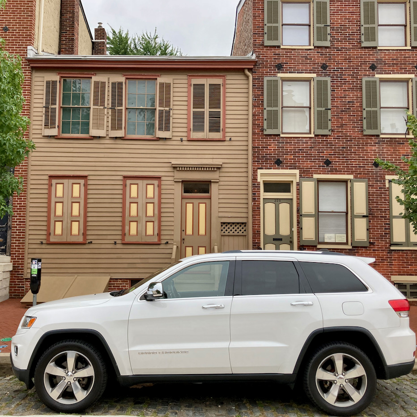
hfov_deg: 48.4
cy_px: 208
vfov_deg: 48.5
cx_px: 197
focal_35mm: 34
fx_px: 463
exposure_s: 1/883
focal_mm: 3.99
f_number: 1.8
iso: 20
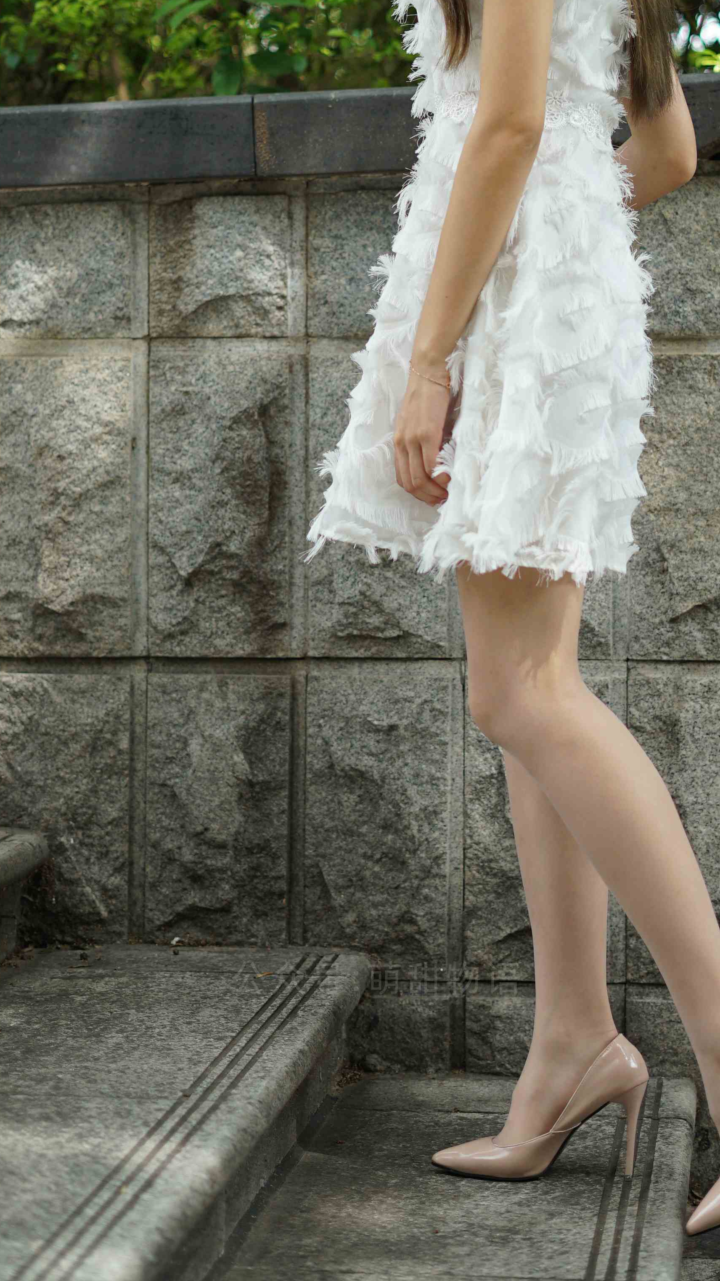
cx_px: 475
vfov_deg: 28.8
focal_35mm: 73
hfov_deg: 16.5
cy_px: 457
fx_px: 2478
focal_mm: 50
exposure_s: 1/2000
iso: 320
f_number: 2
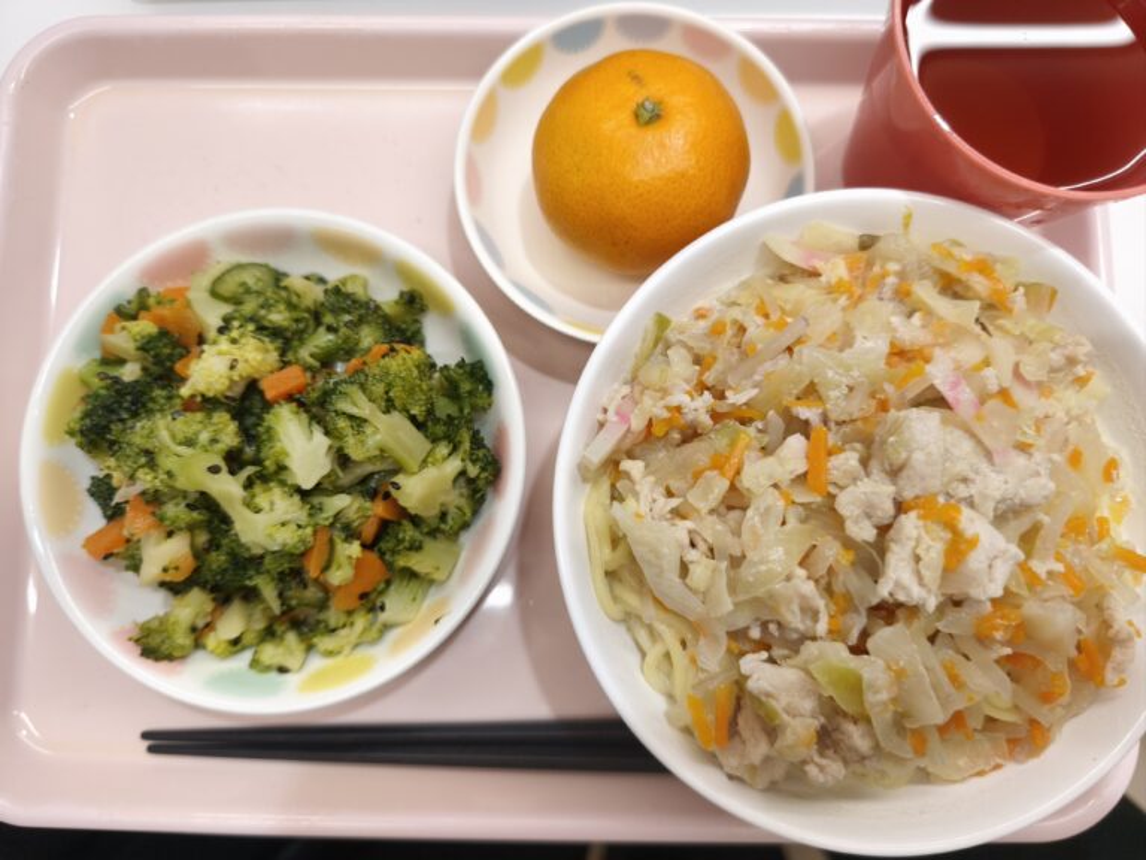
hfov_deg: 73.9
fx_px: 761
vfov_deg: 58.9
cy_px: 430
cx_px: 573
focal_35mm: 23
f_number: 1.6
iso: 200
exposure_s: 1/100
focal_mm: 6.57
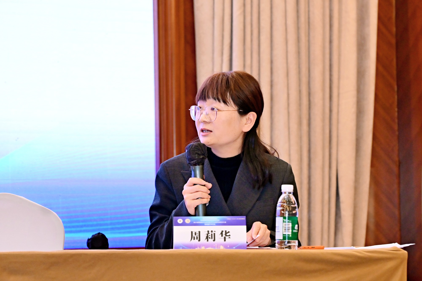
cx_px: 211
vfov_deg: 10.4
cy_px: 140
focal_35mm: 132
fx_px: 1547
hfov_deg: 15.5
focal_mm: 88
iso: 2000
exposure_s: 1/160
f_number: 4
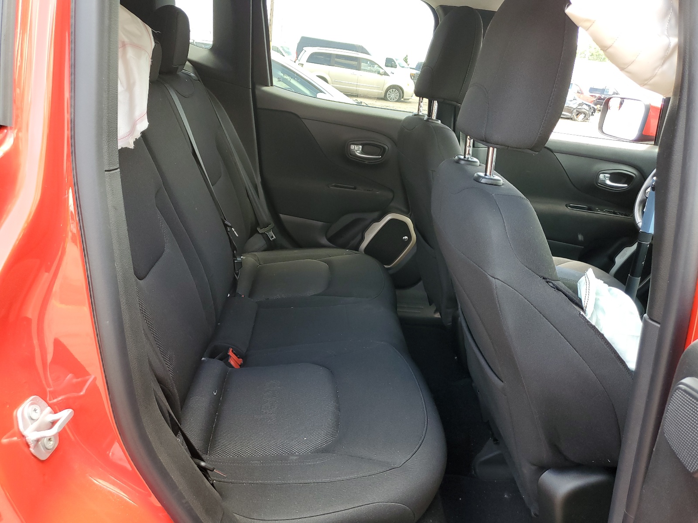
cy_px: 262
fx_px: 524
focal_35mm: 26
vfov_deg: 53.1
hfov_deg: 67.3
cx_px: 349
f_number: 1.5
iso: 67
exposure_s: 1/100
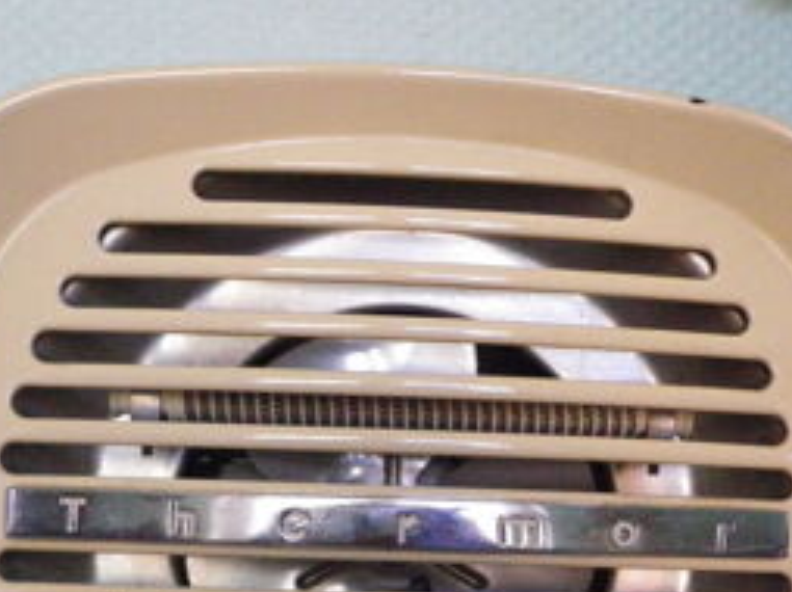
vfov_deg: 26.6
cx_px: 405
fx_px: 1211
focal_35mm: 53
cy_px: 527
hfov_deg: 36.2
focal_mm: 4.9
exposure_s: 1/60
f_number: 2.6
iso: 800
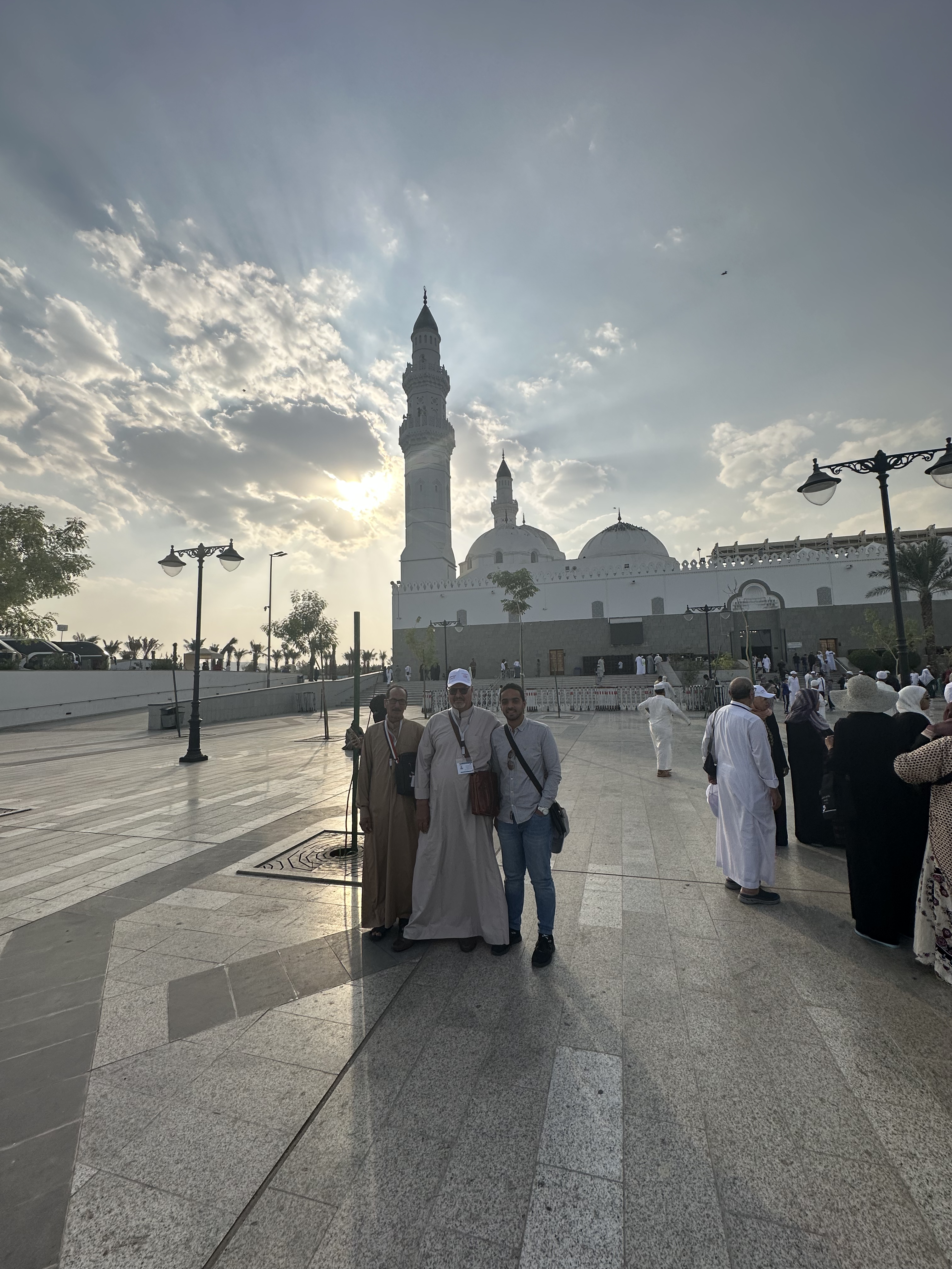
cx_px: 476
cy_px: 634
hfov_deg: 85.7
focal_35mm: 14
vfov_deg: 102.1
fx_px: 513
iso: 50
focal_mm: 2.22
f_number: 2.2
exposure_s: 1/4831
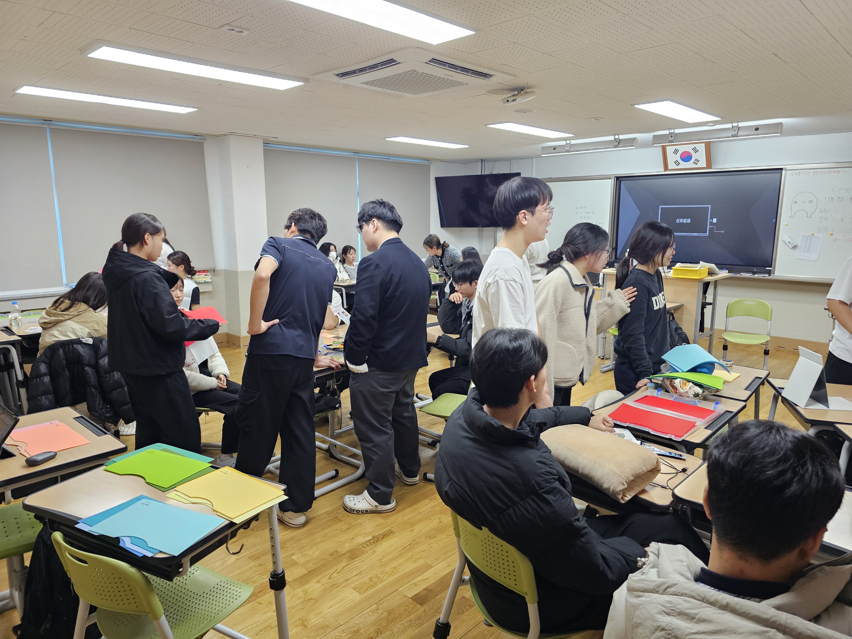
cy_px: 320
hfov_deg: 73.9
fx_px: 566
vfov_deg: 58.9
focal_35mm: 23
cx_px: 426
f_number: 1.7
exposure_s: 1/170
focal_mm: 6.3
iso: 400
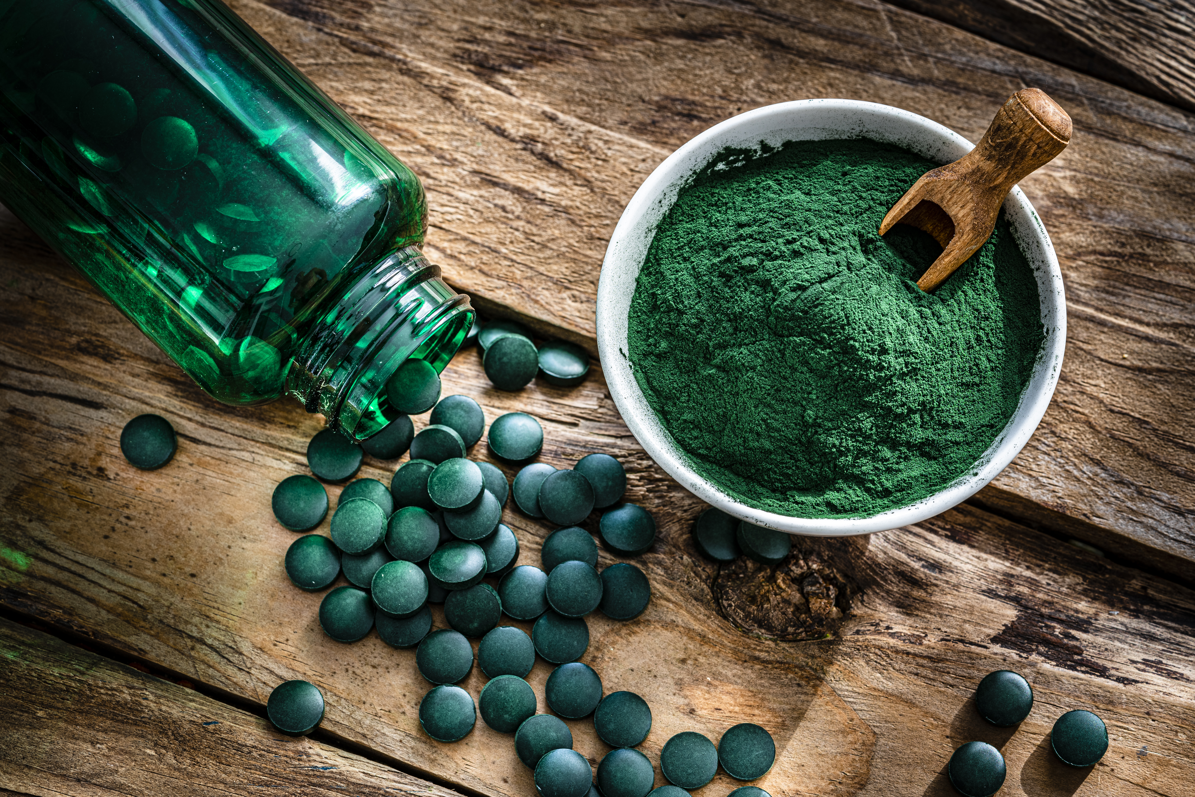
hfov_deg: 22.6
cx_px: 598
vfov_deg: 15.2
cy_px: 398
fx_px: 2988
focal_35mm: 90
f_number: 9
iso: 100
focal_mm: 90
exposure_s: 1/4
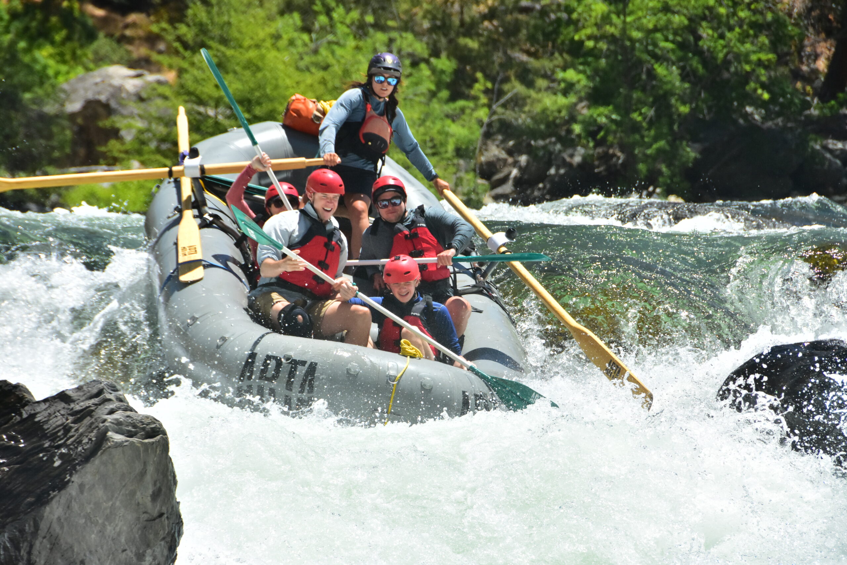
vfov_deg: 5.4
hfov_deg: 8.1
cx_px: 424
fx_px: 5999
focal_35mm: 255
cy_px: 282
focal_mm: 170
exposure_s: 1/1000
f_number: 8
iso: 800
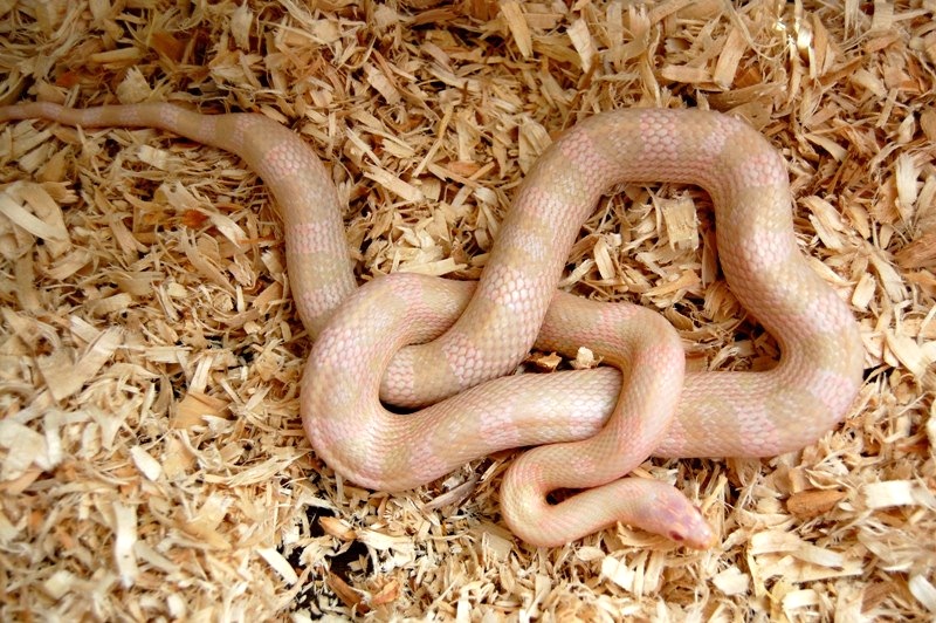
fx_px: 1091
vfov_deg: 31.8
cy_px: 312
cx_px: 468
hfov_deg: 46.4
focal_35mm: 42
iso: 400
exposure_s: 1/60
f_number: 4.2
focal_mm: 28
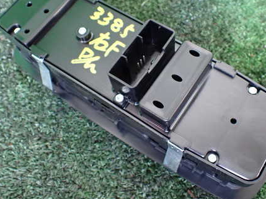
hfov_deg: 44.7
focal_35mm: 42
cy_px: 83
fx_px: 322
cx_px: 149
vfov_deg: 34.2
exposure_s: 1/40
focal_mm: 5.4
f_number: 2.3
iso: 800
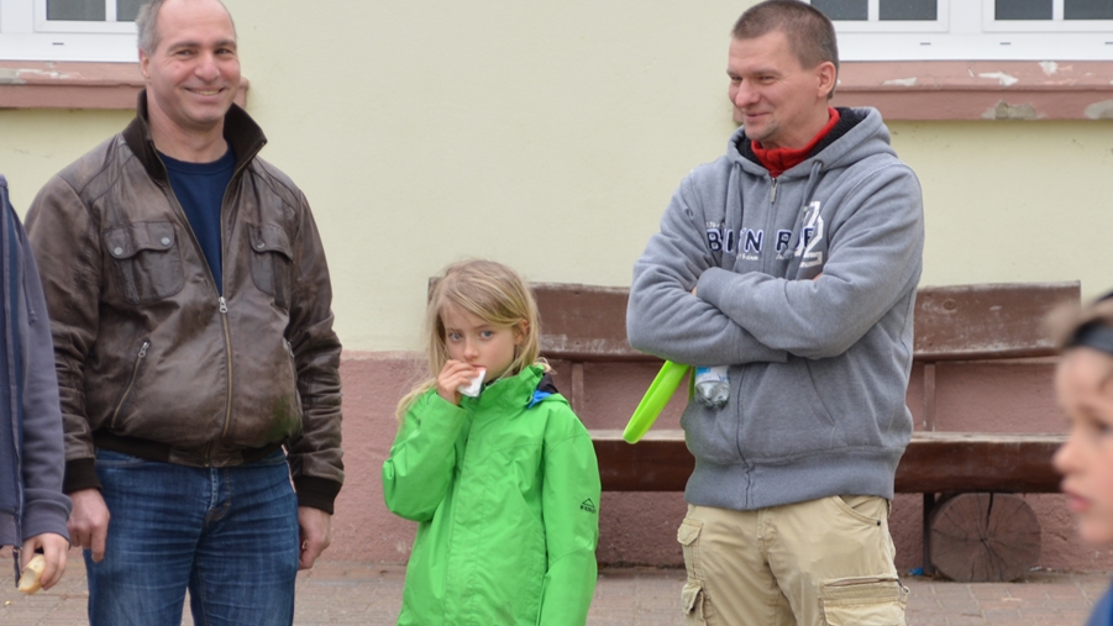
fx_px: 8235
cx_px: 660
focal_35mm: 279
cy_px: 519
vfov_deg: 4.4
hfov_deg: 7.7
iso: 220
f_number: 5.6
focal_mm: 100
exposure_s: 1/125
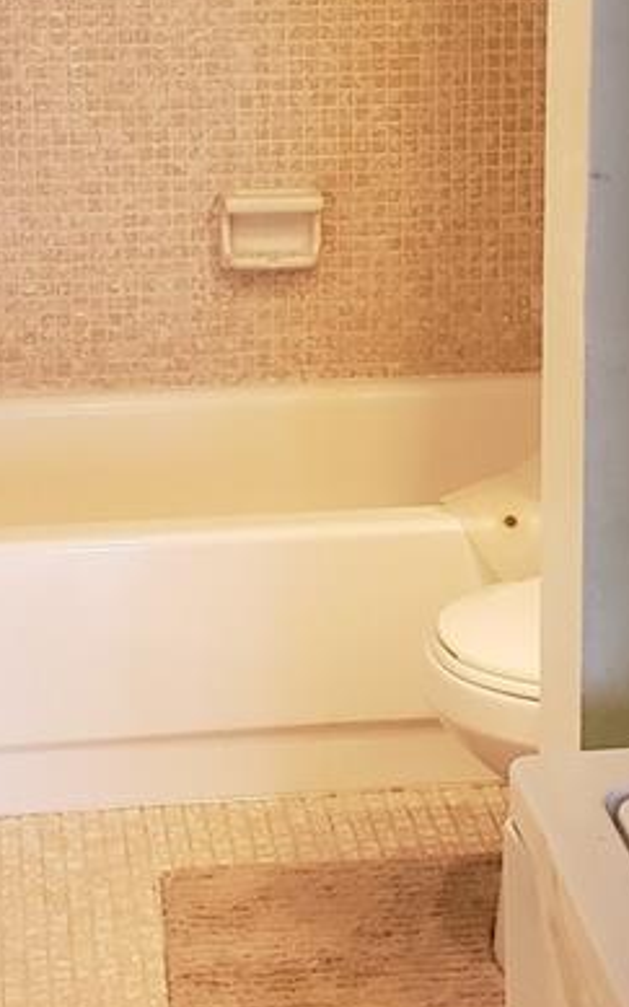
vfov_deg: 24.1
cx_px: 321
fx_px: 2332
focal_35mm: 85
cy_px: 233
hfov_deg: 15.4
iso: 250
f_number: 2.4
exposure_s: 1/60
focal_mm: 4.3
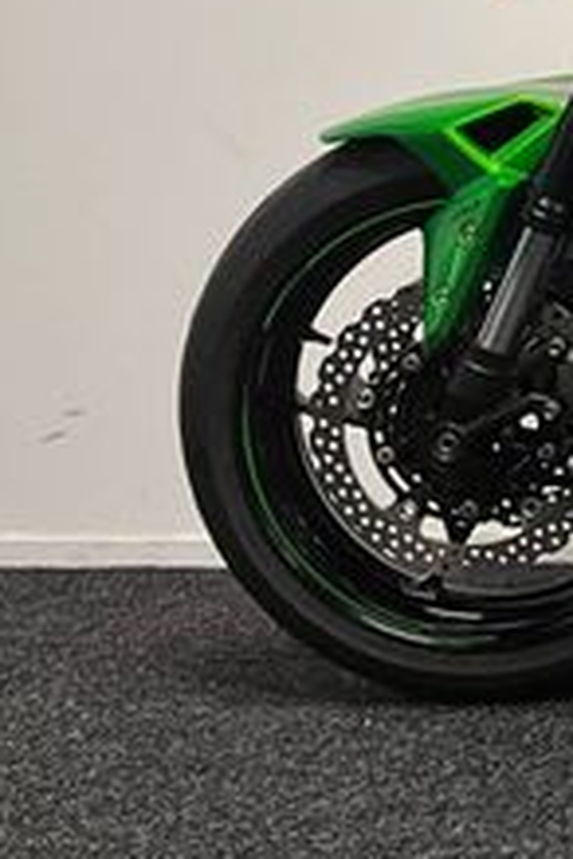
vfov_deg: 24.5
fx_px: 1886
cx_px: 1177
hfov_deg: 14.2
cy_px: 8
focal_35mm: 79
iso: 80
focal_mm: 5.1
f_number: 1.6
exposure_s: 1/50
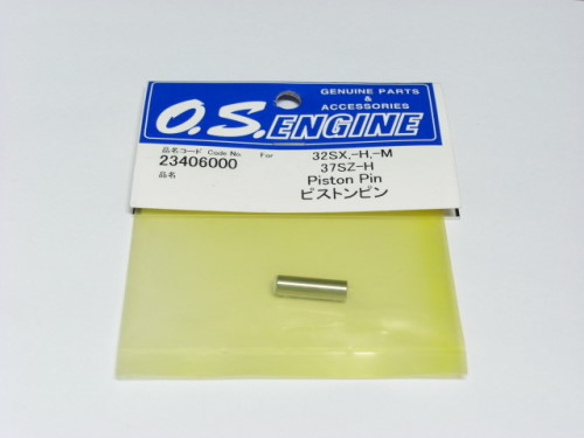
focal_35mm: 57
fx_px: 962
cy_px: 219
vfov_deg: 25.7
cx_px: 292
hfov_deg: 33.8
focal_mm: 11.8
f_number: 3.6
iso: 200
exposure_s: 1/30
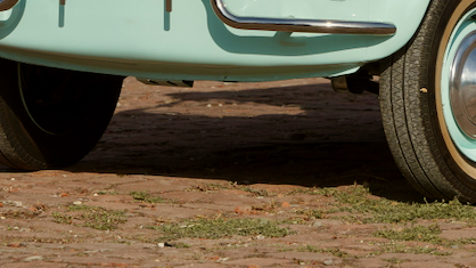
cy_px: -136
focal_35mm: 436
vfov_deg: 2.8
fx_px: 5502
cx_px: 453
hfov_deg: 4.9
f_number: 9
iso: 100
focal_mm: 136
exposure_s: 1/400
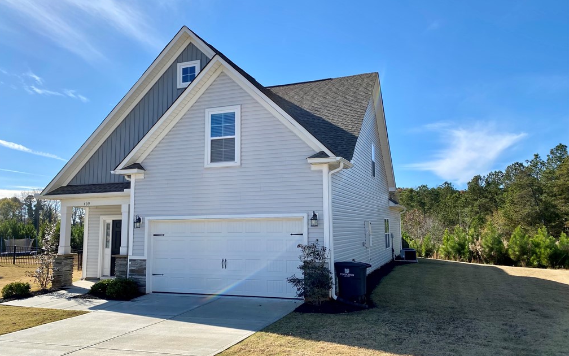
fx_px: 434
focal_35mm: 28
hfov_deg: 66.5
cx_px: 282
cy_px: 177
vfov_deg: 44.5
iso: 32
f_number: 1.8
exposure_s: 1/3125
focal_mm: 4.25
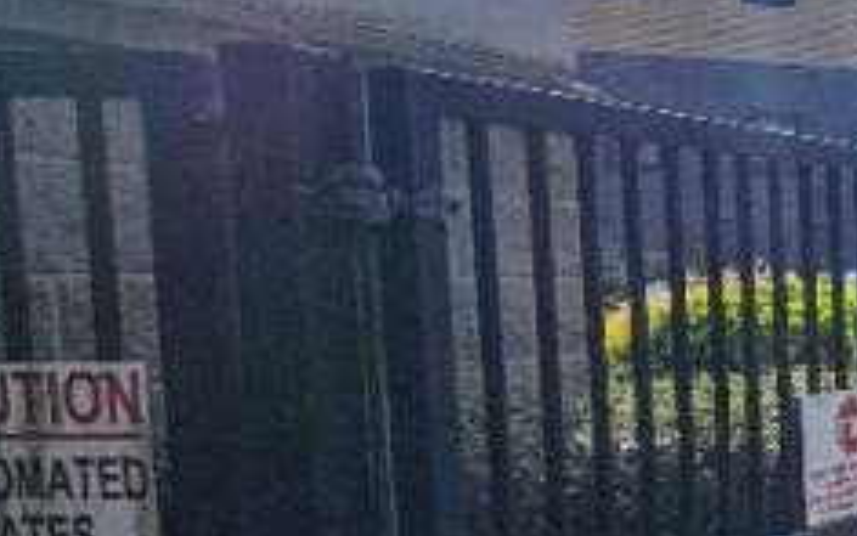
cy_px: 452
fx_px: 1402
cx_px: 1641
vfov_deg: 21.3
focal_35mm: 60
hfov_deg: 20.3
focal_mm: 2.2
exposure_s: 1/3464
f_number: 2.2
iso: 50
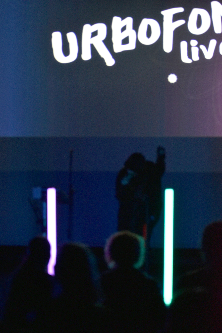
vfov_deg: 18.9
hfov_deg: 12.7
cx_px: 111
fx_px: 999
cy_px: 166
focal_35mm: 108
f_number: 5
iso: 1250
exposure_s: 1/13
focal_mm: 72
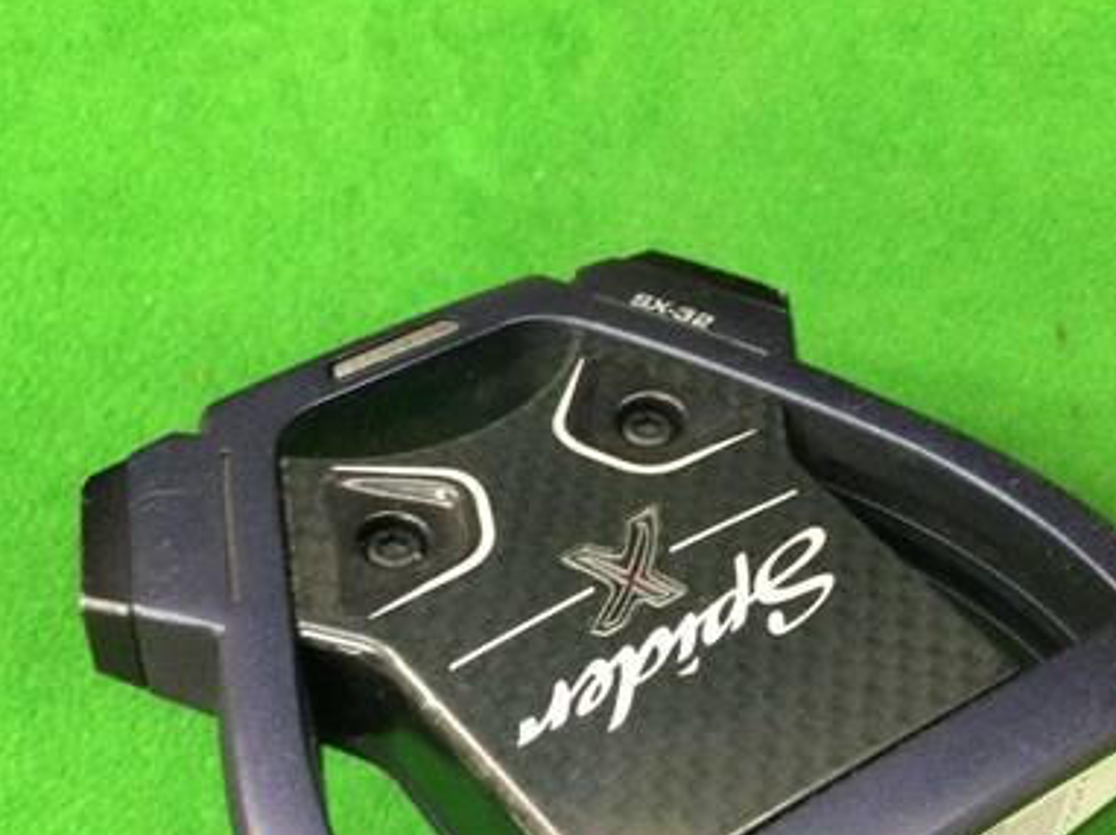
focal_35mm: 52
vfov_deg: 27.4
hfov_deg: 36.8
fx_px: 1675
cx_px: 599
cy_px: 686
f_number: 2.4
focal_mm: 3.3
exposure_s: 1/20
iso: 200
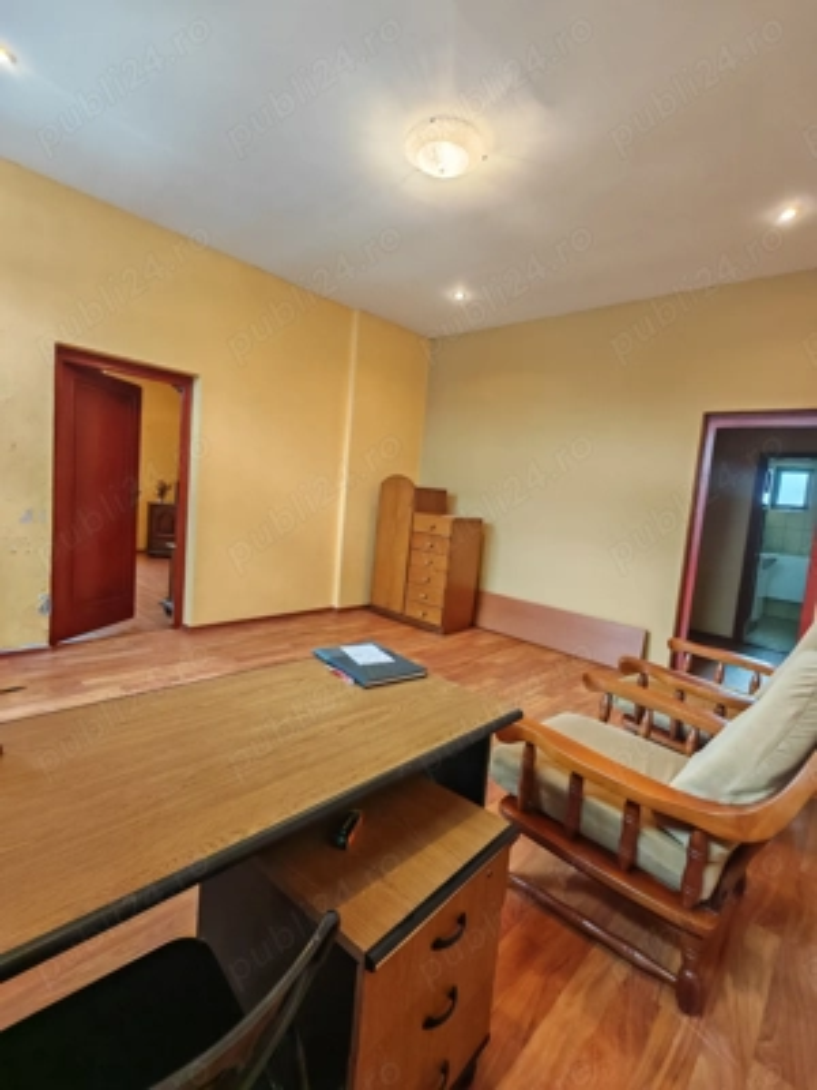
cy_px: 545
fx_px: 504
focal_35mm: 16
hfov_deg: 78.1
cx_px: 408
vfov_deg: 94.5
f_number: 2.2
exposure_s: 1/33
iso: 250
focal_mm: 1.96
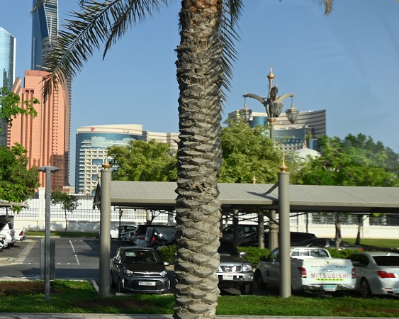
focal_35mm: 60
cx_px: 58
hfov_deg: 30.4
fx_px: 708
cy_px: 135
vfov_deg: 25.3
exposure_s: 1/250
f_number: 4.5
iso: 200
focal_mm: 24
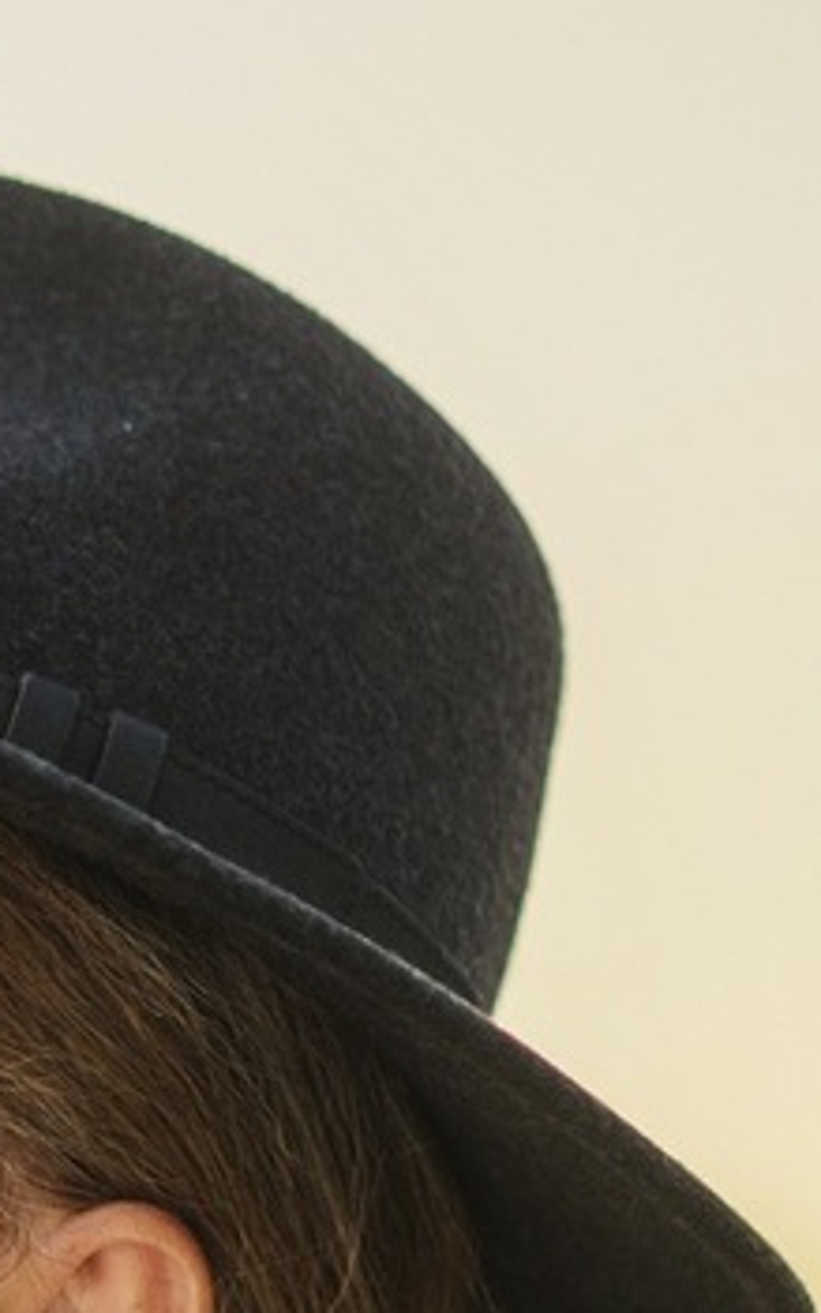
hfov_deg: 2.6
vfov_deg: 4.2
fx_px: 17706
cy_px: 1722
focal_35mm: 495
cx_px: -1515
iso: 100
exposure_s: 1/1250
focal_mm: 105
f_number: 1.4
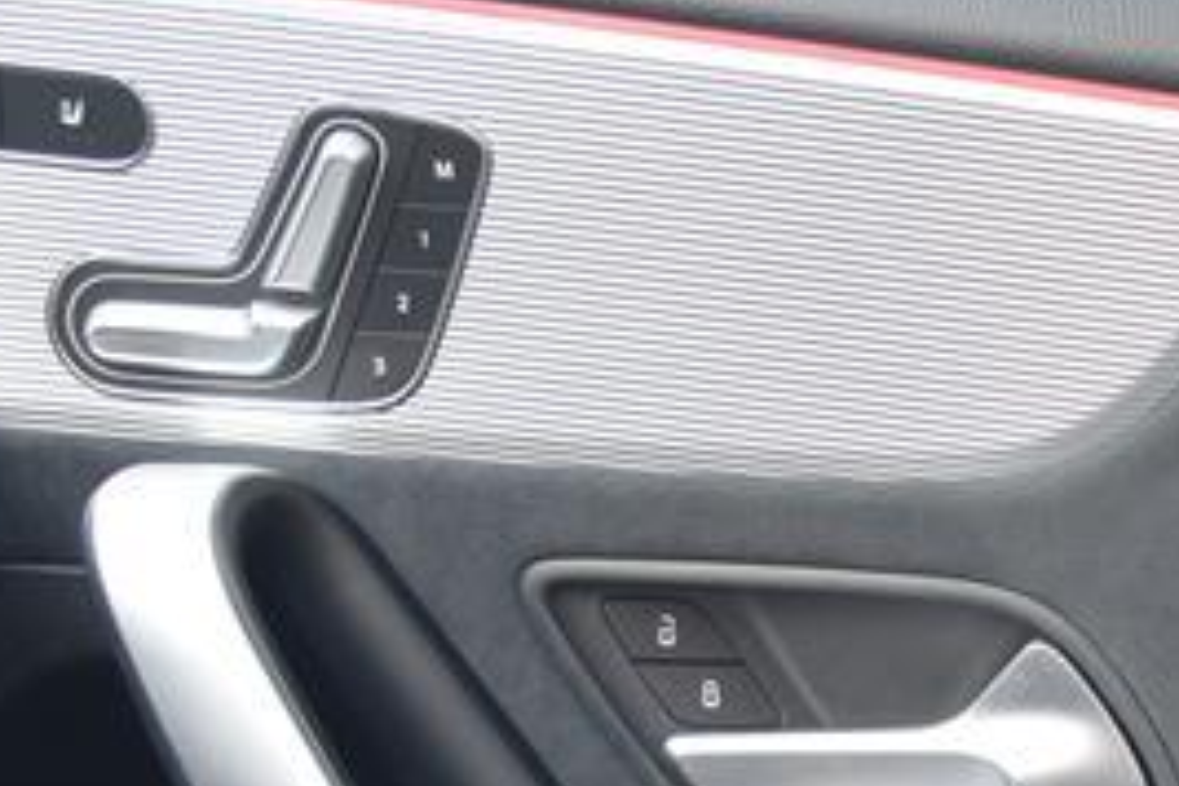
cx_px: 1064
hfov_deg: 20.2
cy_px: 863
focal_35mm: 99
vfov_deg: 13.5
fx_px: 3242
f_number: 3.8
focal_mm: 22
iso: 800
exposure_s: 1/60
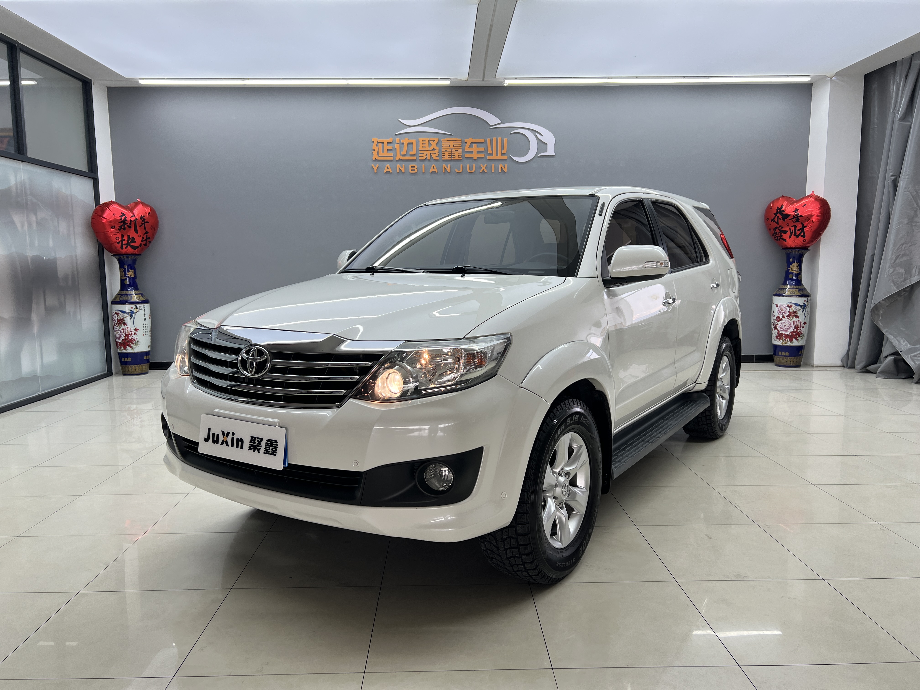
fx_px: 691
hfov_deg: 67.3
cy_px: 345
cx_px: 460
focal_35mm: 26
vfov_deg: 53.1
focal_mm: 5.7
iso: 40
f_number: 1.5
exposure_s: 1/166
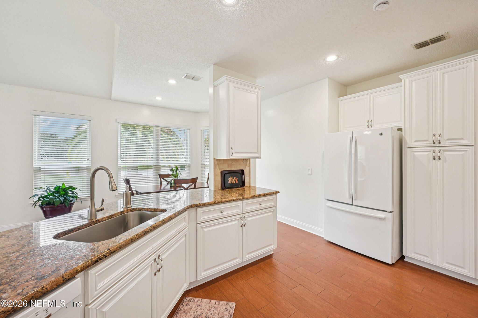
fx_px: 186
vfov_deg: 81.2
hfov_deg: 104.3
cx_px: 239
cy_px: 159
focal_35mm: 14
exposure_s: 1/15
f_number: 8
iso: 320
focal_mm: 14
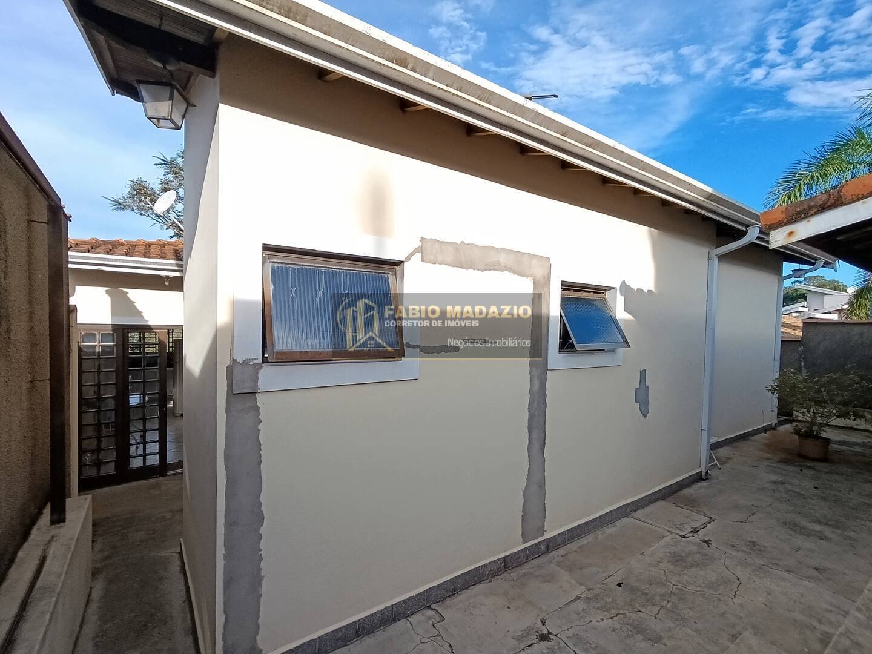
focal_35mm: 16
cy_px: 327
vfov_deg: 78.1
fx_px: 403
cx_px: 436
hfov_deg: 94.5
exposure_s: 1/652
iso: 50
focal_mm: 1.65
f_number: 2.2
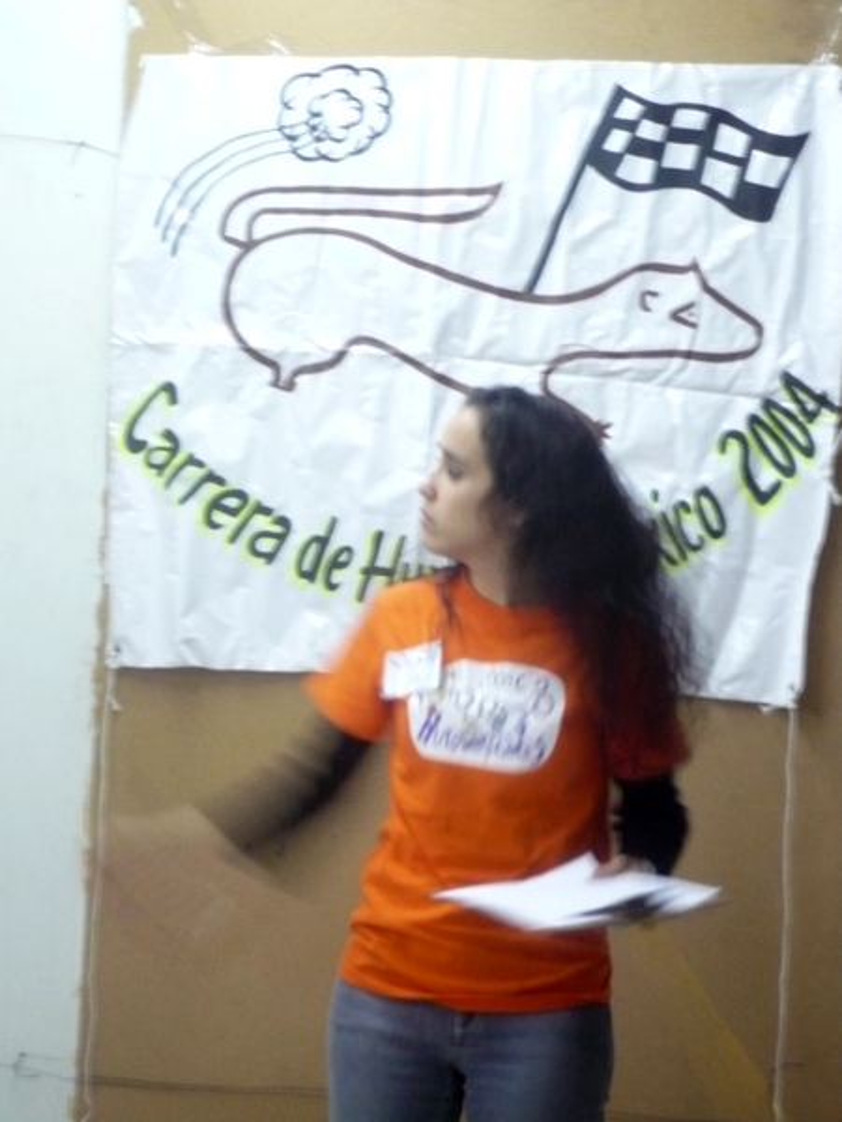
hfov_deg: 14.1
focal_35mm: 105
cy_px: 561
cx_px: 421
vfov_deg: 18.7
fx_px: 3405
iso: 400
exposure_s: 1/8
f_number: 5
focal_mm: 17.4
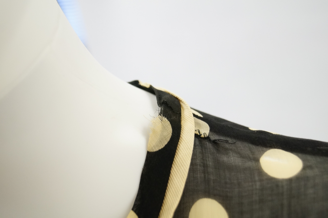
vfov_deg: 22.5
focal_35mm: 60
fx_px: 546
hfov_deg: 33.4
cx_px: 164
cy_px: 109
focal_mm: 40
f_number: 5
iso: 1600
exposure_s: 1/80
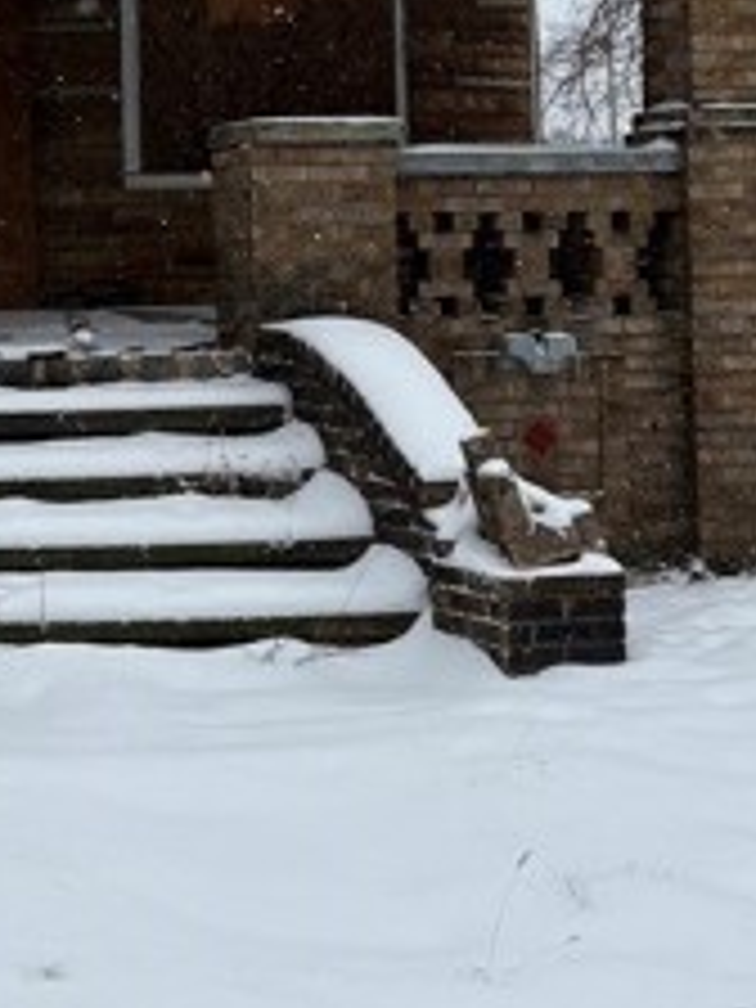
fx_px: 2592
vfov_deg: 21.5
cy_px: 104
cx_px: -207
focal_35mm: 89
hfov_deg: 15.8
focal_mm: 5.96
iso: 50
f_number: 1.6
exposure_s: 1/1848
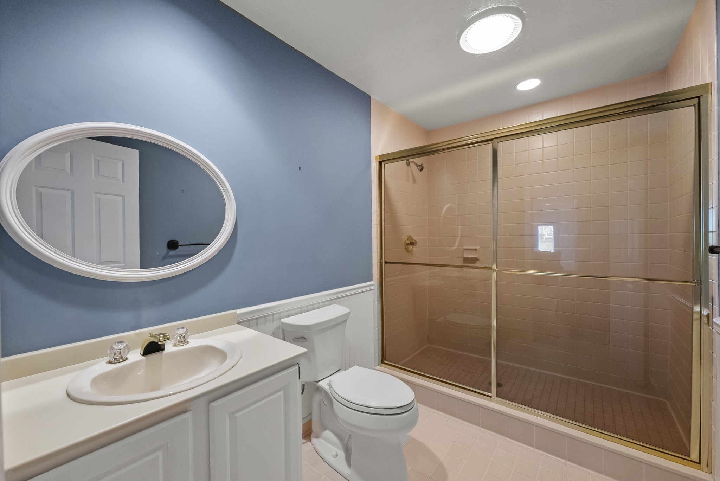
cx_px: 360
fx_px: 280
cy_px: 240
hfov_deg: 104.2
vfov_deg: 81.3
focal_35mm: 14
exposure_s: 1/40
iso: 3200
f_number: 6.3
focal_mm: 14
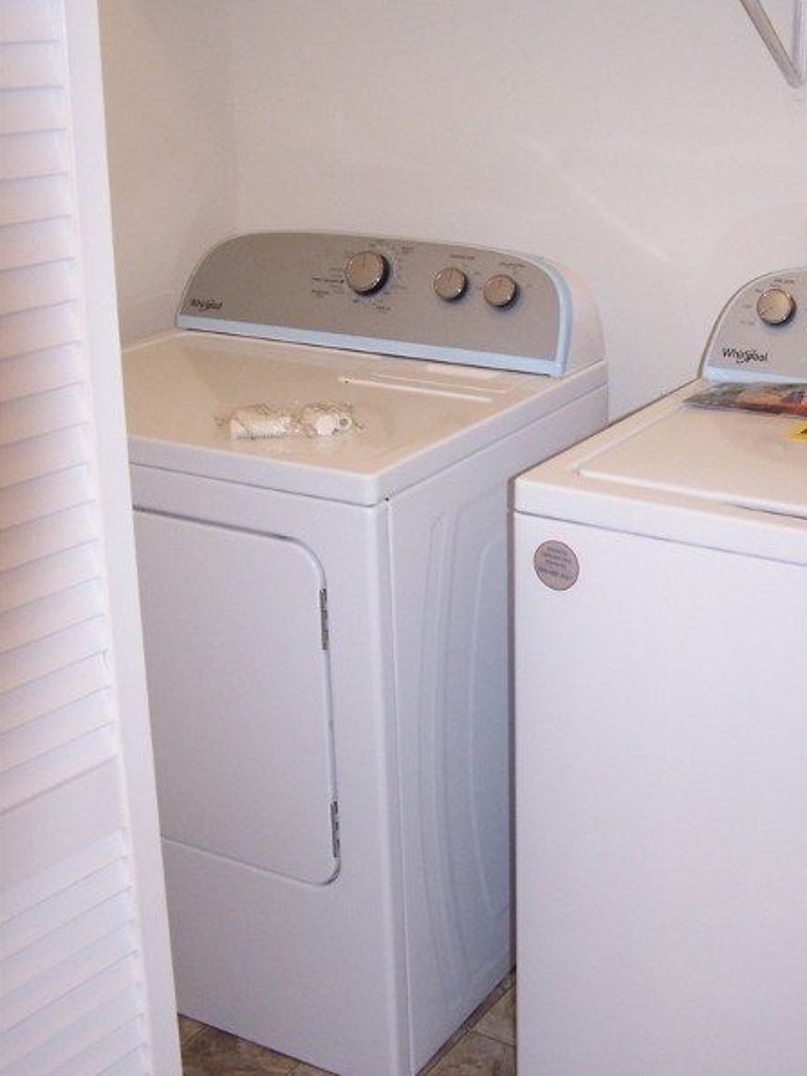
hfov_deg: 29.5
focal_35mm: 49
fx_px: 1523
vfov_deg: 38.9
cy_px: 486
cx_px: 515
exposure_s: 1/60
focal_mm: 6.3
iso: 140
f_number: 2.8
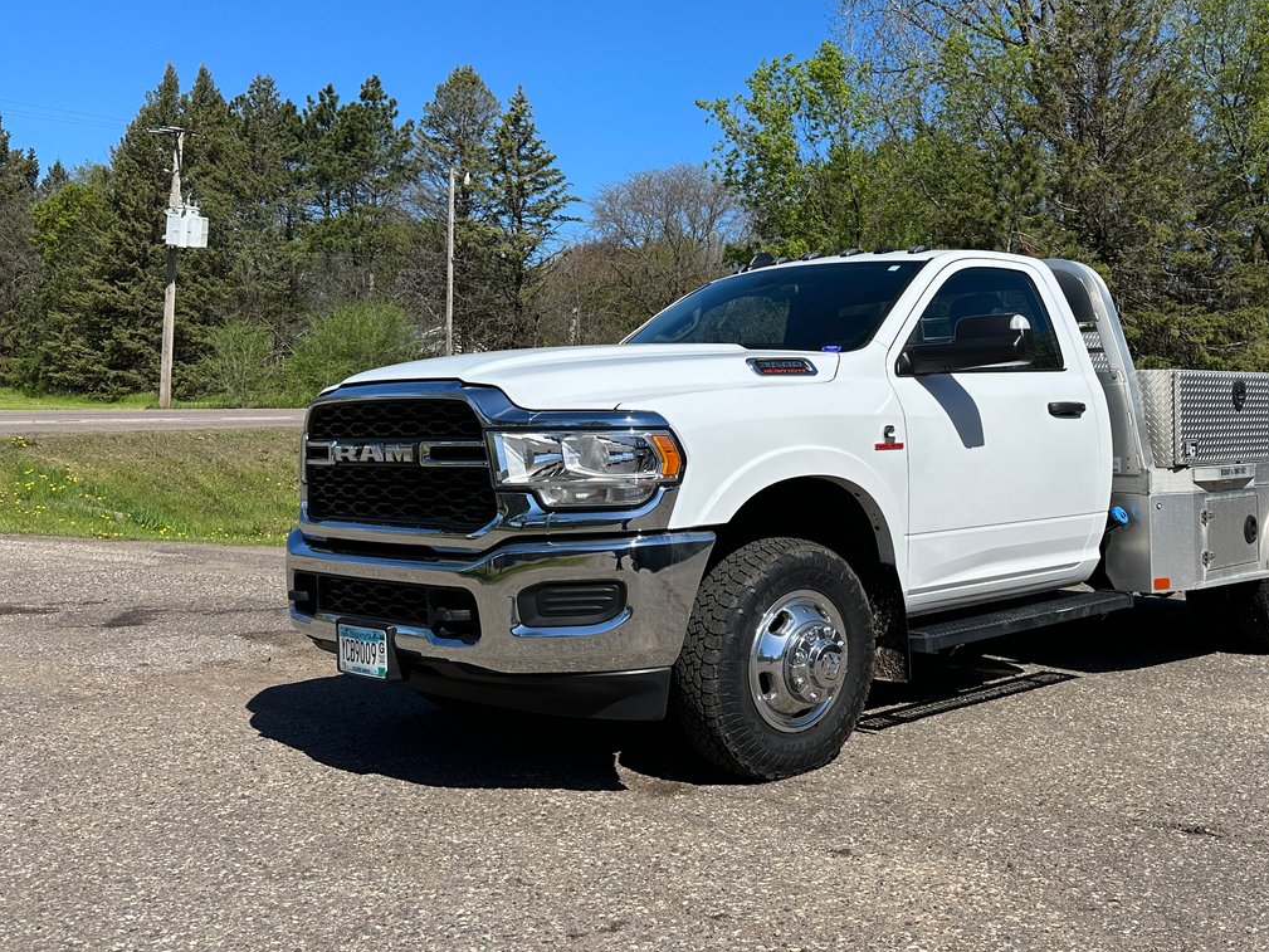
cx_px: 870
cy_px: 382
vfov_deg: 39.5
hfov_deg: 50.2
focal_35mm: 36
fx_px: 1320
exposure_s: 1/5000
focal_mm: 6.86
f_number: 1.78
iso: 80
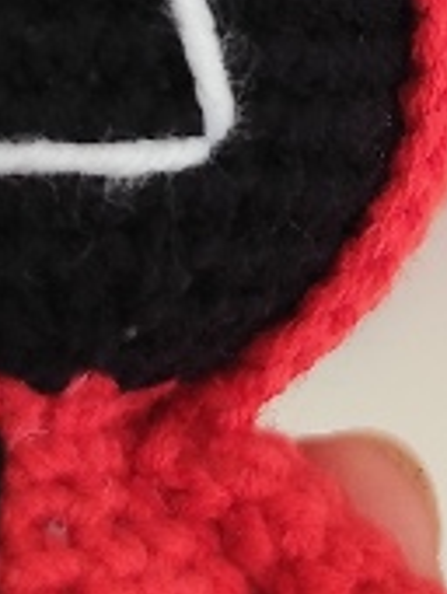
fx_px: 2473
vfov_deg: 13.3
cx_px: 531
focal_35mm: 144
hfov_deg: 10.2
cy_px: -135
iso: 640
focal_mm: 6.19
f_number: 1.65
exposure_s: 1/50
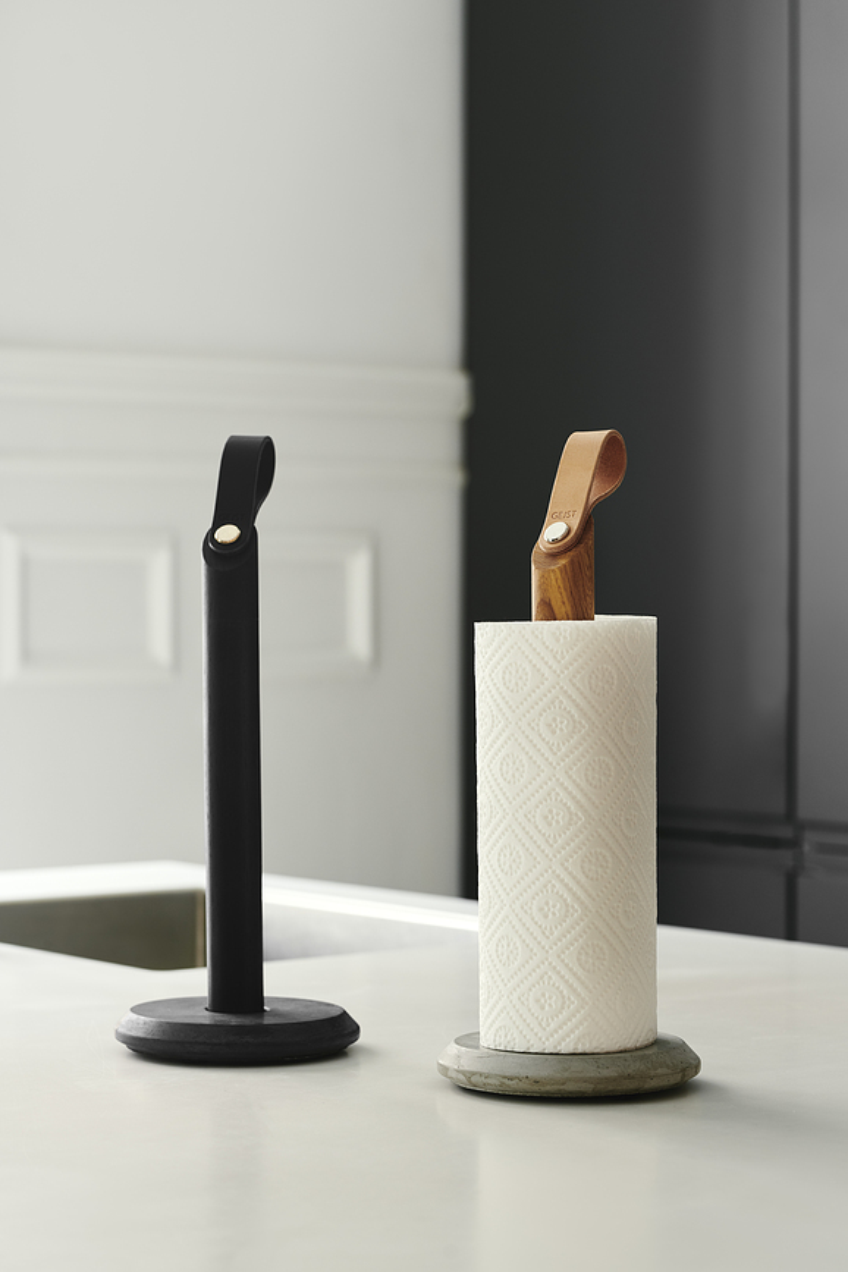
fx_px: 3003
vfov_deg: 23.9
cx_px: 424
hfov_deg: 16.1
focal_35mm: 85
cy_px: 636
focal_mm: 85
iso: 200
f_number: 5.6
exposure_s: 2.5
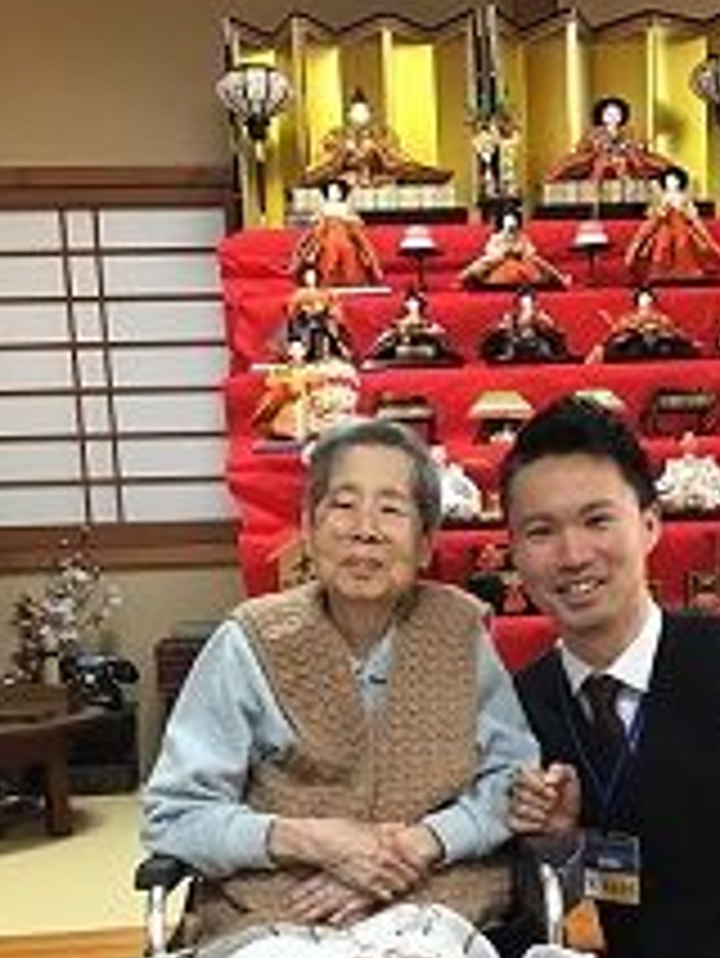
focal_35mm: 57
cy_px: 832
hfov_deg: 25.6
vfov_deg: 32.4
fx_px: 1579
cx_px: 477
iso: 50
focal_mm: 3.3
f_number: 2.4
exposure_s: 1/30
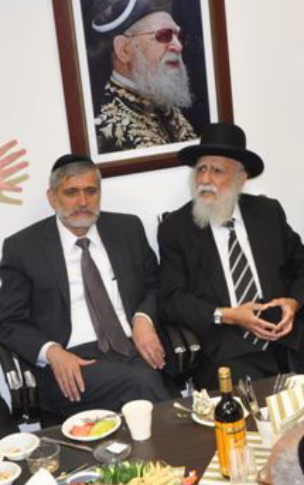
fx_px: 1085
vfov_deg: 25.2
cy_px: 290
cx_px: 260
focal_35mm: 82
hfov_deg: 15.8
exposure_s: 1/60
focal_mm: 18
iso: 400
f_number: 5
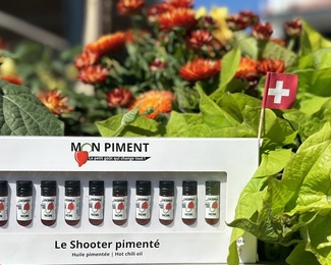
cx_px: 108
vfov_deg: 21.1
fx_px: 705
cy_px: 190
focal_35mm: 72
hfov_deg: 26.3
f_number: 1.78
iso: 100
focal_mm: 6.86
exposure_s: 1/8929
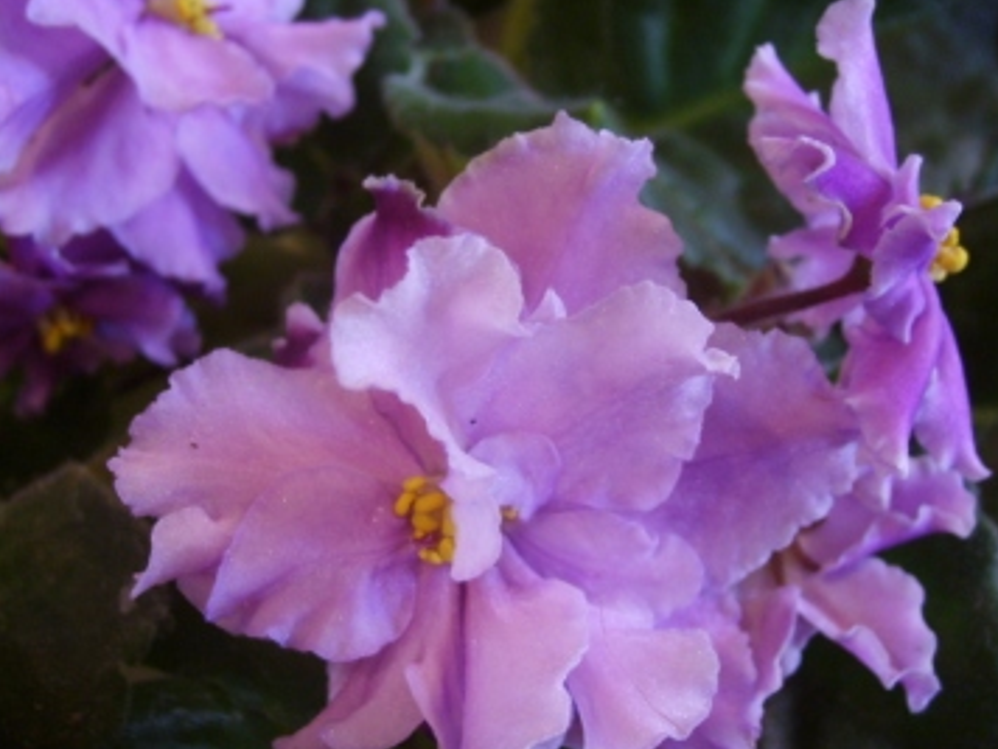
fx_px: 1269
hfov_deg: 42.9
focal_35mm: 44
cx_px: 516
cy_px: 376
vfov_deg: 32.9
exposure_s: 1/15
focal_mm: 5.8
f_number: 2.8
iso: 139
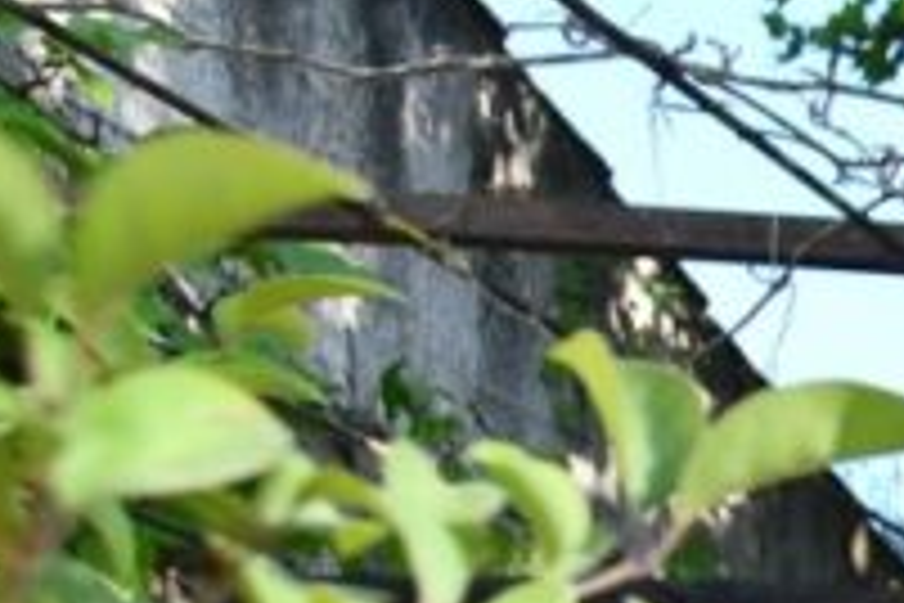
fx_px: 3791
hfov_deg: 11.8
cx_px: 1956
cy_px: 1154
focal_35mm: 151
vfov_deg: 8.7
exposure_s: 1/250
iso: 280
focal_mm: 21
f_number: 5.6
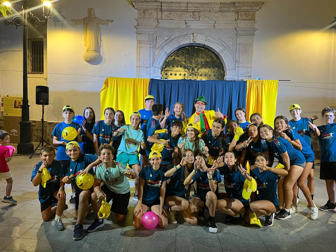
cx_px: 168
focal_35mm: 26
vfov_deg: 53.1
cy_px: 126
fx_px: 252
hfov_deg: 67.3
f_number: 1.6
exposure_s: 1/60
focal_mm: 5.1
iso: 160
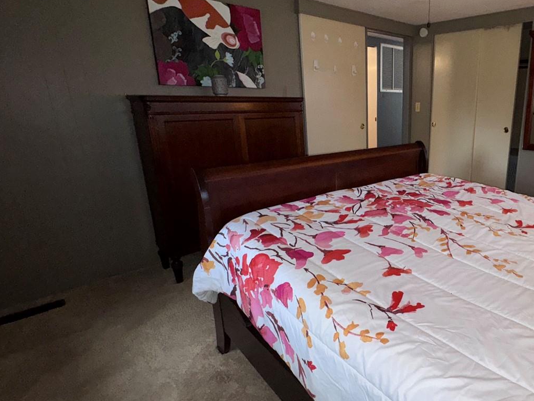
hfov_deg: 71.2
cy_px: 189
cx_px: 400
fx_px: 339
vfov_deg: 61.1
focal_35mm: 22
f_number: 2.2
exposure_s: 1/60
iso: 160
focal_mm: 2.22
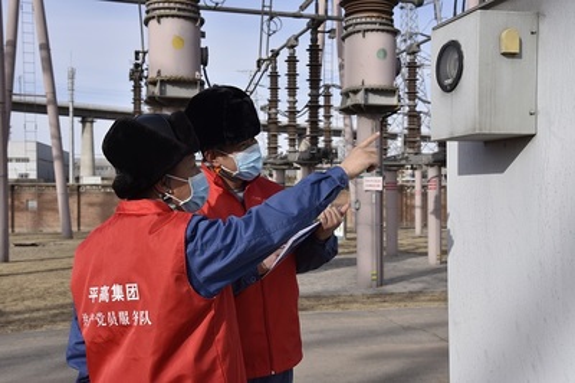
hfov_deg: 42.8
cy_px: 192
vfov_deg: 29.2
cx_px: 288
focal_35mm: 46
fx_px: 734
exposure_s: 1/1250
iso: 640
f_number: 9
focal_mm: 46
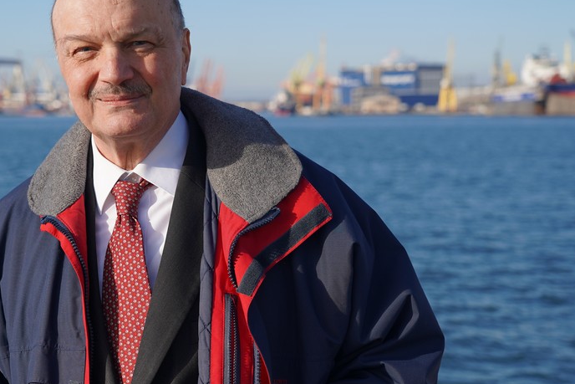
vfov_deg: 16.7
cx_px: 166
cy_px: 219
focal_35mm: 82
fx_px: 1310
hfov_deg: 24.6
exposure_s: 1/800
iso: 100
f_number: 4.5
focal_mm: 47
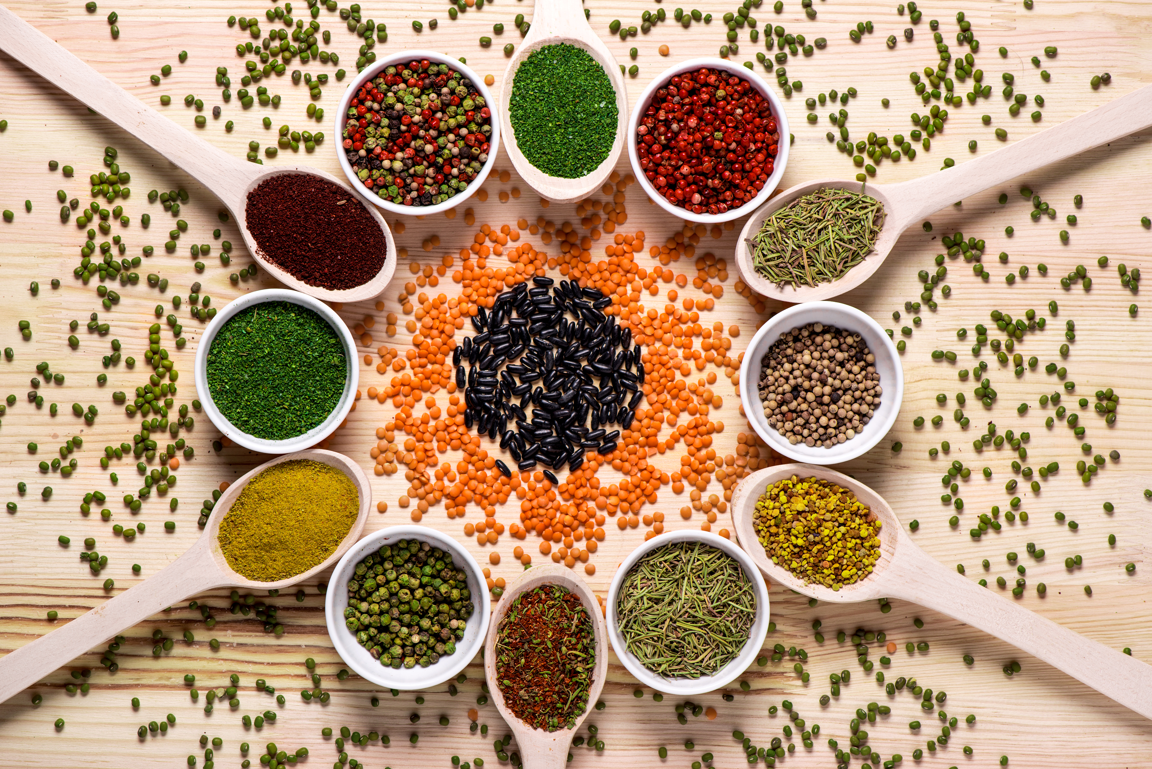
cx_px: 576
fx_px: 3361
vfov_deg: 13.1
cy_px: 384
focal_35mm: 105
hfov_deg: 19.5
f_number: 8
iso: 100
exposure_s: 1/100
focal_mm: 105
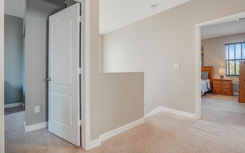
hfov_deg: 94.4
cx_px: 122
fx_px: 114
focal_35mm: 17
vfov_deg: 67.9
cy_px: 69
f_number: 5.6
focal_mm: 16
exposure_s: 1/50
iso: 1000
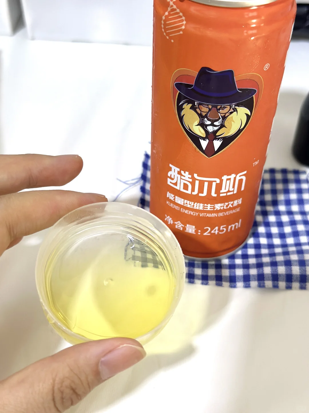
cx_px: 154
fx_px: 571
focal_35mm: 48
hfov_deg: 30.3
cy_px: 206
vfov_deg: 39.7
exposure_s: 1/33
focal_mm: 6.86
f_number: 1.78
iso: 320
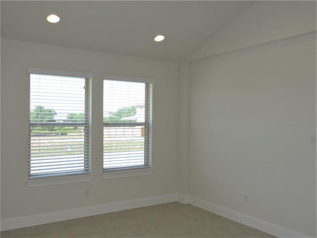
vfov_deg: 46.8
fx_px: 275
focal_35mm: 30
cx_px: 158
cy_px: 119
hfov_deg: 60.0
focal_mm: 5.4
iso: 100
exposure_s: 1/200
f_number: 3.5
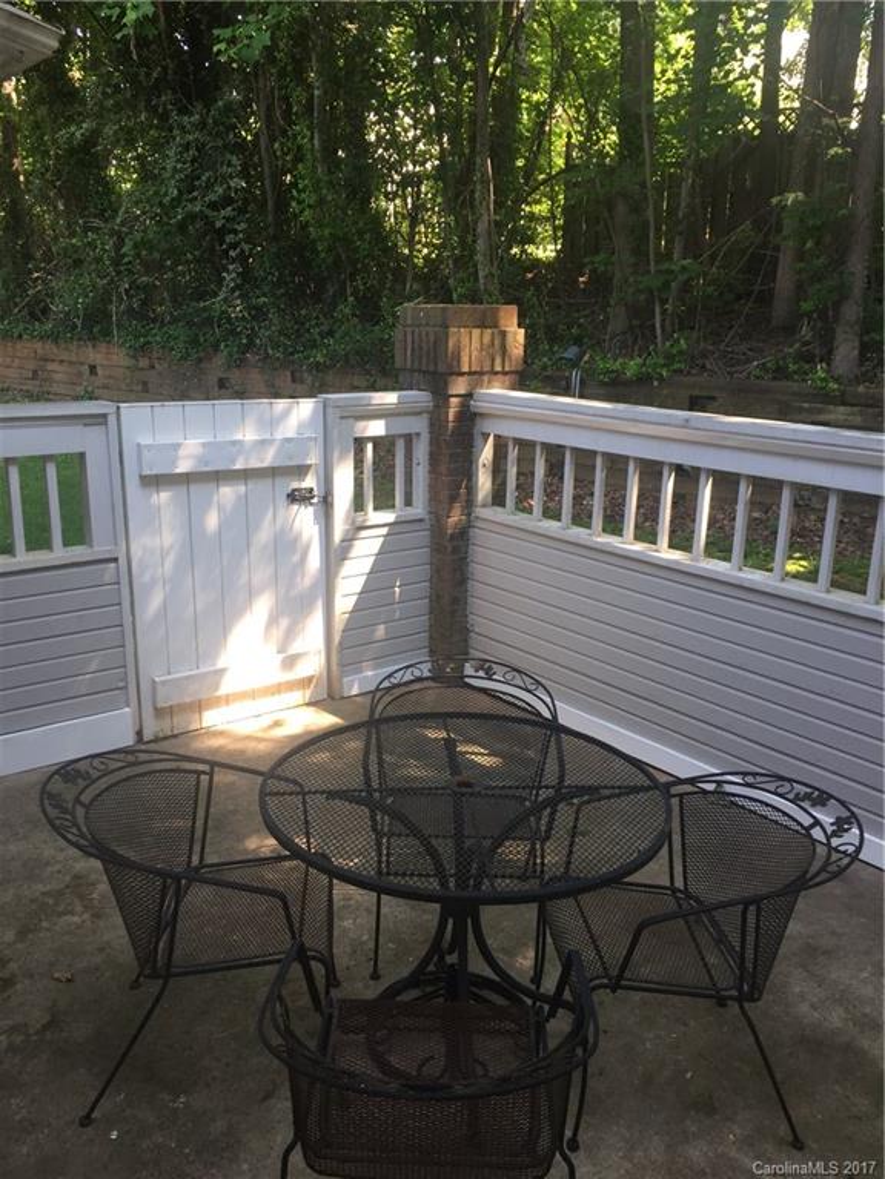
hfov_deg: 48.2
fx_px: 989
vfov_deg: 61.7
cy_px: 590
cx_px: 442
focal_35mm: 29
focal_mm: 4.15
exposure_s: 1/60
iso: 32
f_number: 2.2
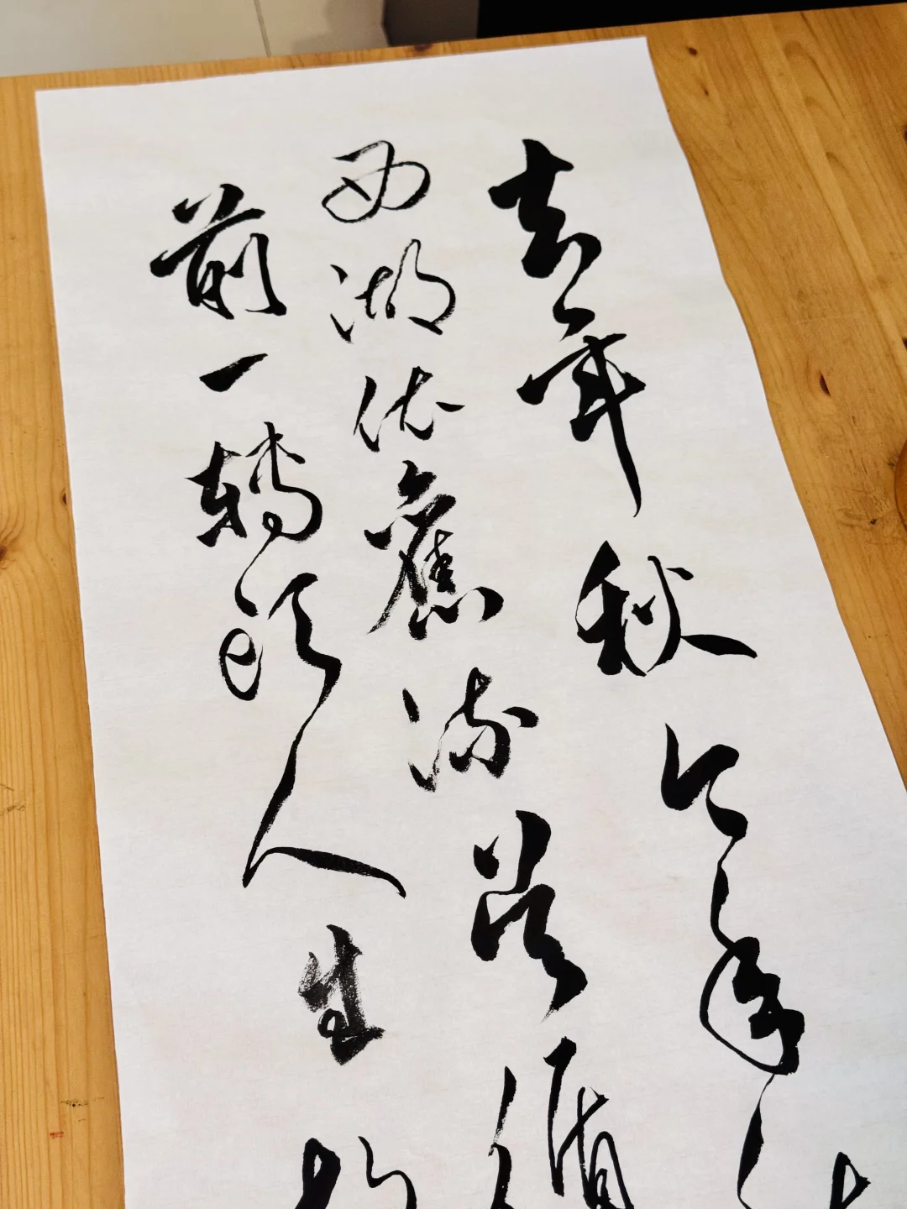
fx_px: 1677
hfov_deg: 30.3
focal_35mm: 48
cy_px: 604
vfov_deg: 39.7
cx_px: 454
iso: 100
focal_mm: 6.76
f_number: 1.78
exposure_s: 1/60
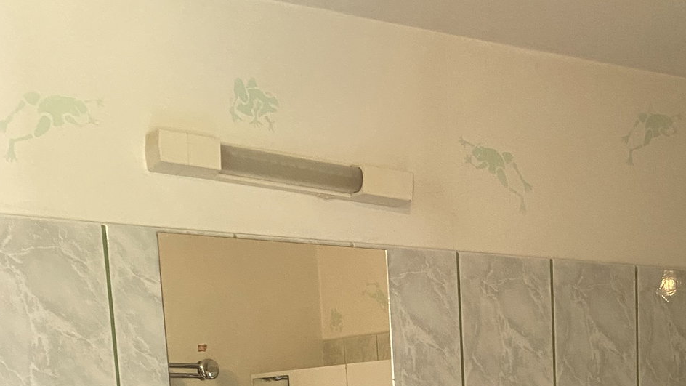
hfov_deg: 31.7
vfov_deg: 16.5
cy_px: 642
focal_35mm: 64
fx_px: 1164
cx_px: 575
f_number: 1.8
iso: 200
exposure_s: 1/60
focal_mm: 4.25
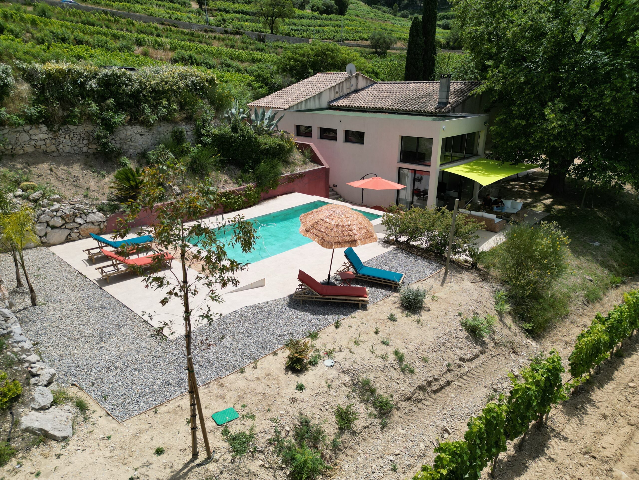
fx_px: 443
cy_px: 240
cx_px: 320
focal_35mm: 24
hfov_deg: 71.6
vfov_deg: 56.8
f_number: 1.7
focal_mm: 6.72
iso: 110
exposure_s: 1/3200
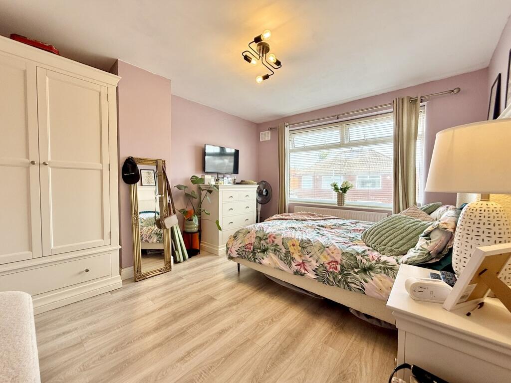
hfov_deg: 102.1
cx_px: 256
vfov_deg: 85.7
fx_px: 207
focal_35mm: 14
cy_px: 192
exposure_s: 1/141
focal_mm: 2.22
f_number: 2.2
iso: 50
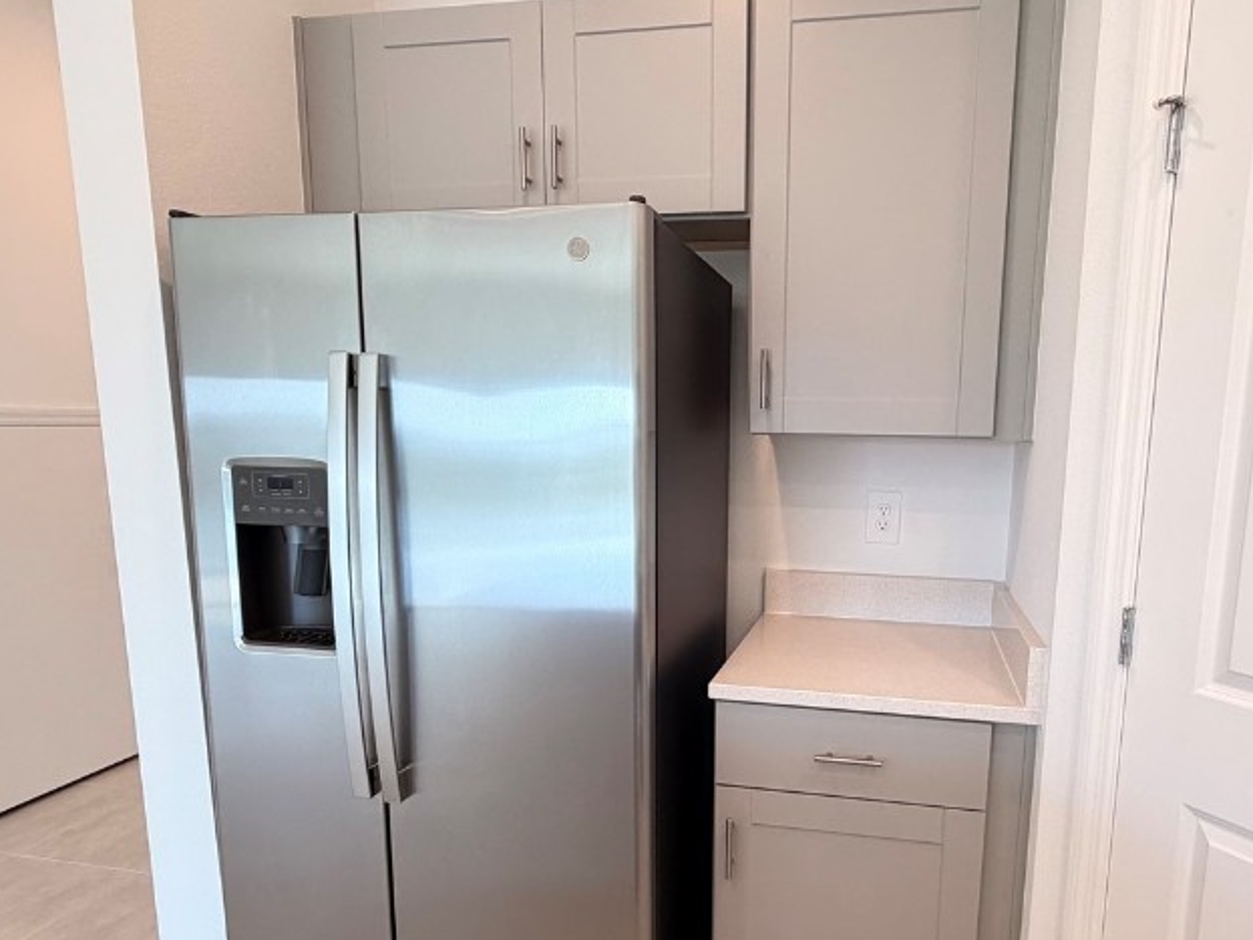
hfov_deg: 73.0
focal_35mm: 23
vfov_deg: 58.4
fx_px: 832
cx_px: 760
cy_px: 560
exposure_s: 1/120
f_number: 2.2
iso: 250
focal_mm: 2.22
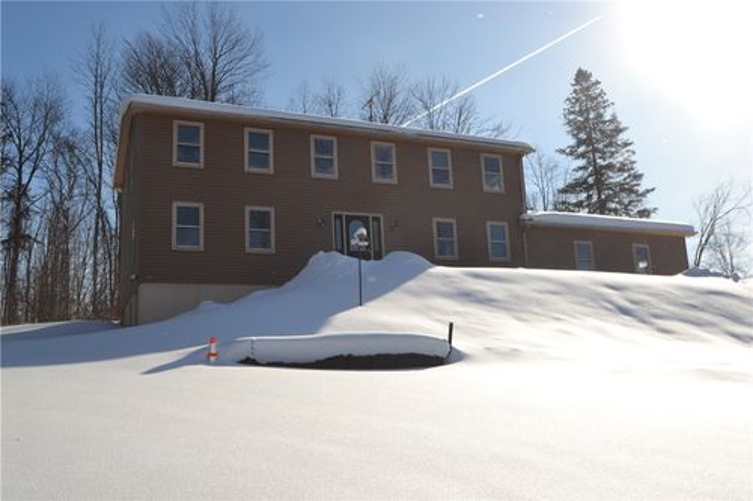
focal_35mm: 32
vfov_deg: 41.7
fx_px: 659
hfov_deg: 59.5
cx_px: 376
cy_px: 250
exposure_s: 1/200
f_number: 10
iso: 100
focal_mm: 21
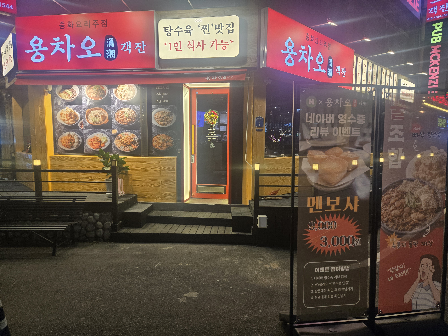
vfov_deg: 58.9
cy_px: 168
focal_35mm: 23
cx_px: 224
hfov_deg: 73.9
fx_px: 298
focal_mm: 5.4
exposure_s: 1/120
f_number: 1.8
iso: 160
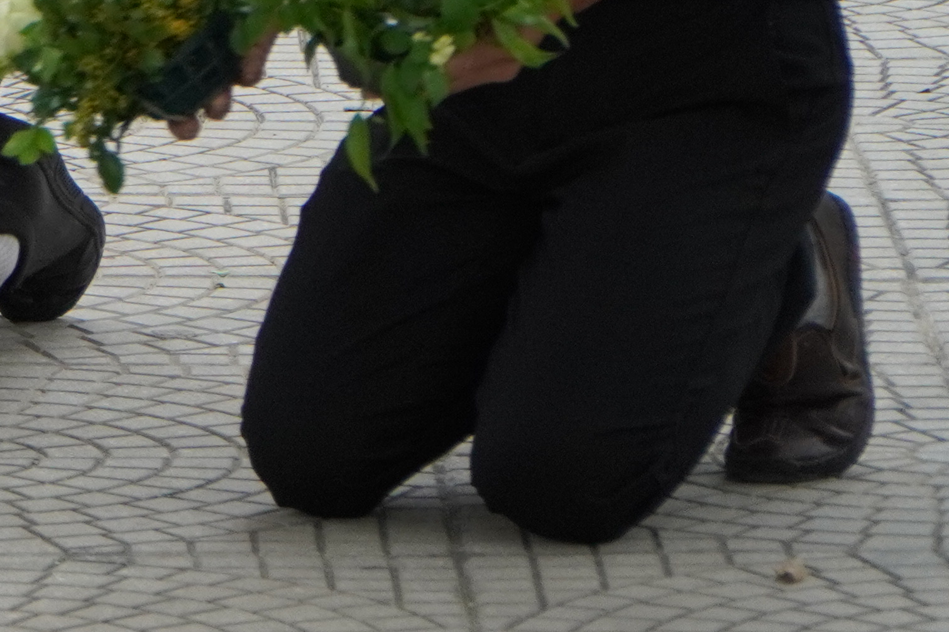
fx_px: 12254
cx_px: -845
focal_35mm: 465
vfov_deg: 2.9
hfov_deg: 4.4
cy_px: -521
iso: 640
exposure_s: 1/160
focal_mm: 78
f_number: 4
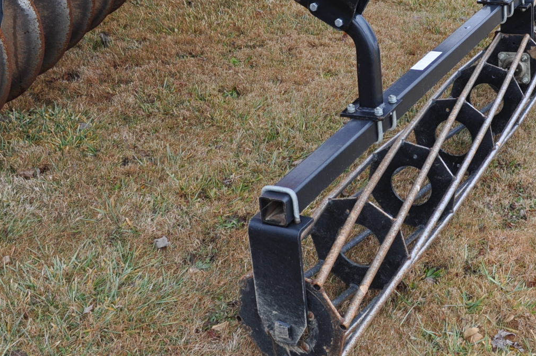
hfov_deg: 34.4
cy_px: 109
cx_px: 398
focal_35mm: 57
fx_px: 848
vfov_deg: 23.6
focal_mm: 18
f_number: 6.3
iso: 200
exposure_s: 1/160
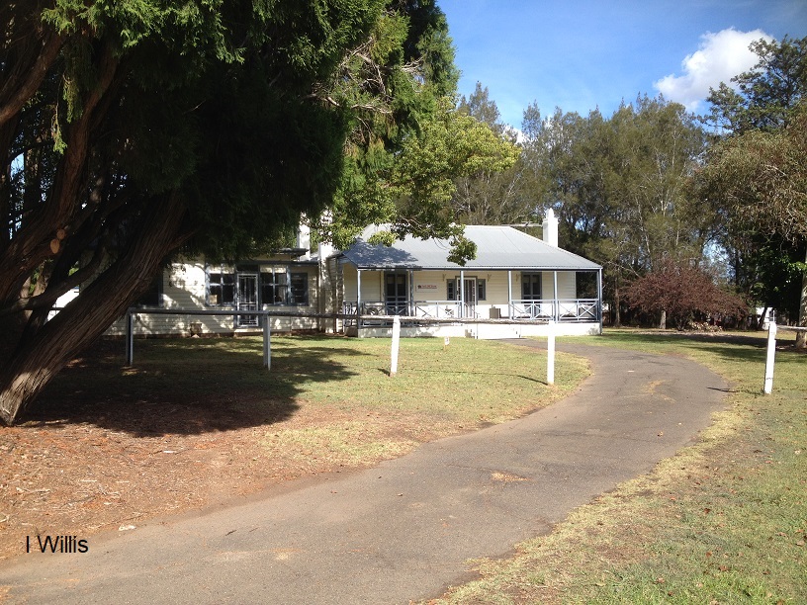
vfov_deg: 40.7
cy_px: 302
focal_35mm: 35
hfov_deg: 52.6
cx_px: 404
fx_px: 816
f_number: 2.4
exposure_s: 1/890
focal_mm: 4.28
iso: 50
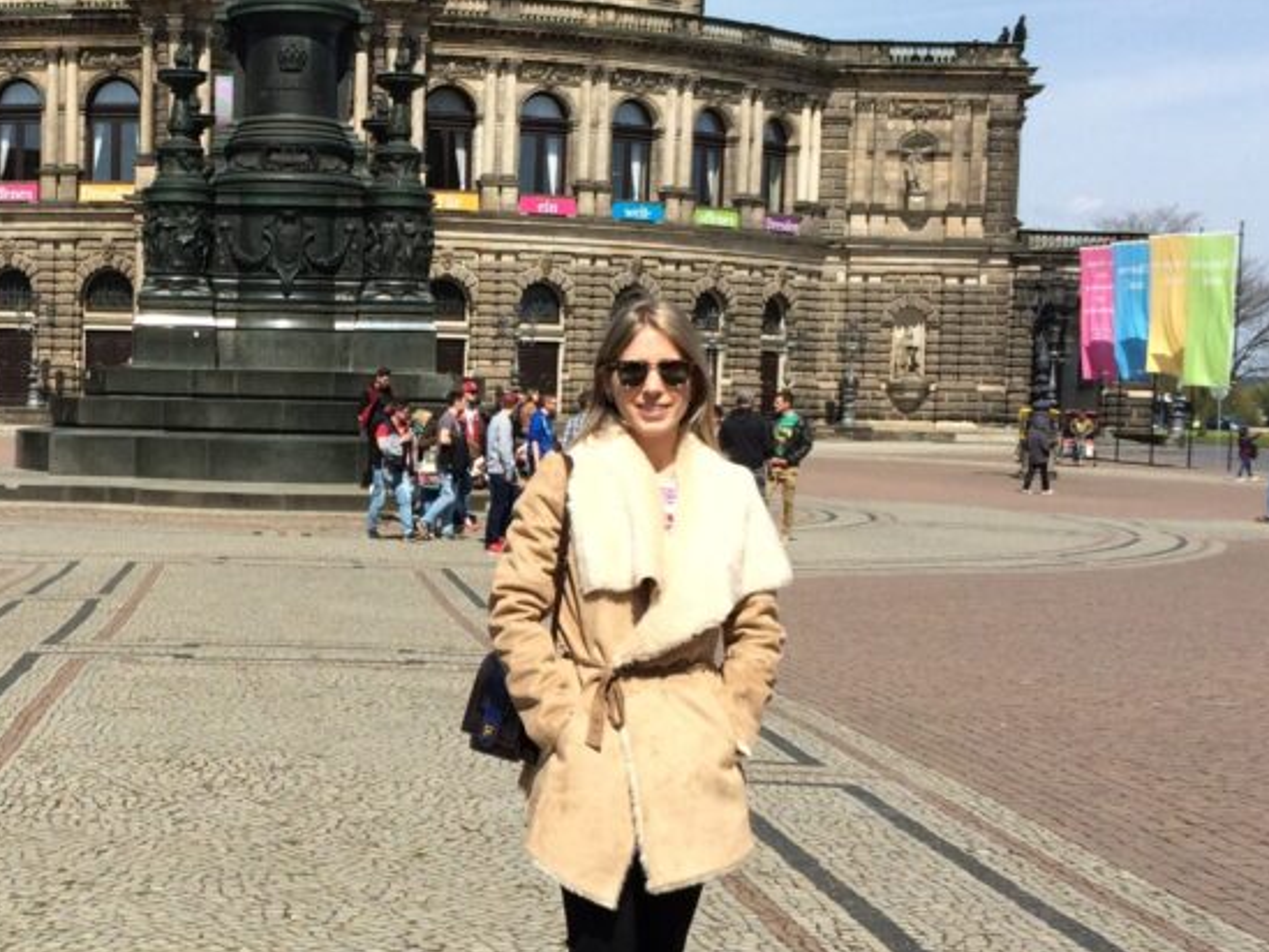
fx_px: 2090
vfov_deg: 25.7
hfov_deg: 32.9
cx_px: 270
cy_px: 525
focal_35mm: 57
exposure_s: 1/2564
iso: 32
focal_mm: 4.15
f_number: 2.2
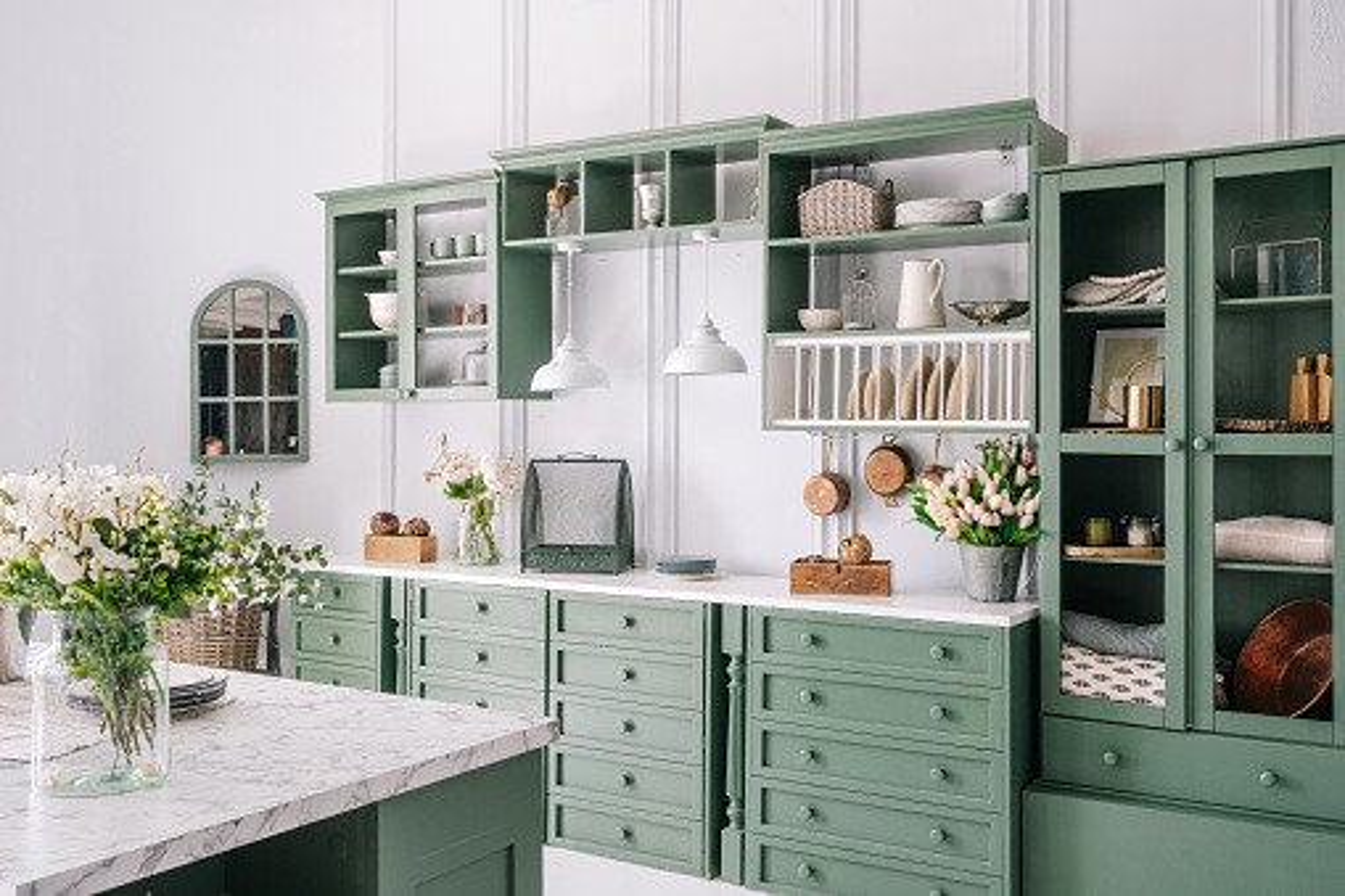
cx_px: 672
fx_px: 1307
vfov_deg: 37.8
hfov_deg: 54.4
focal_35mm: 35
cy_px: 448
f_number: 11
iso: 250
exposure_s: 1/8
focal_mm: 35
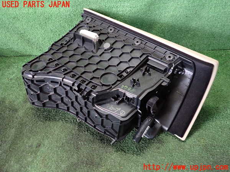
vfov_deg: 54.9
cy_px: 86
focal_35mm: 25
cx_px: 115
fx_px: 166
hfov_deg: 69.4
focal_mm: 4.5
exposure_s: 1/25
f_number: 2
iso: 800
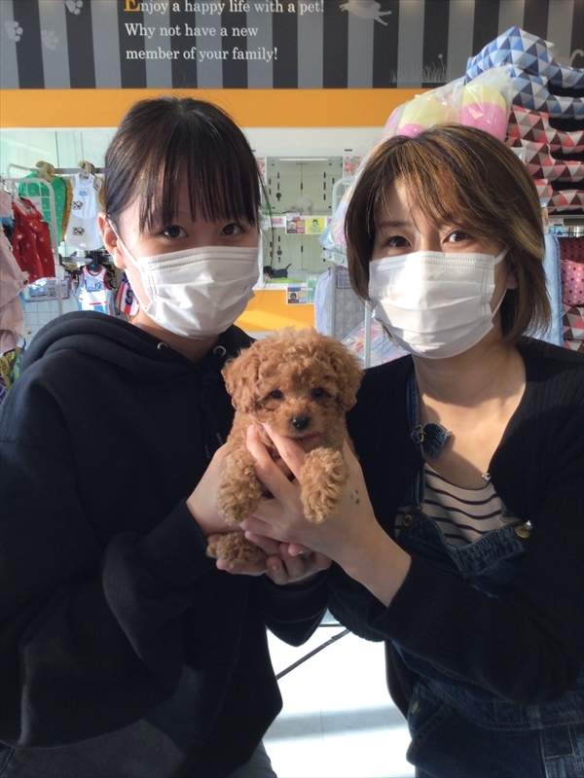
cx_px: 292
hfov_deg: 45.4
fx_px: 697
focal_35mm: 31
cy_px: 389
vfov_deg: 58.4
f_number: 2.4
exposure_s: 1/120
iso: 32
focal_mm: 3.3
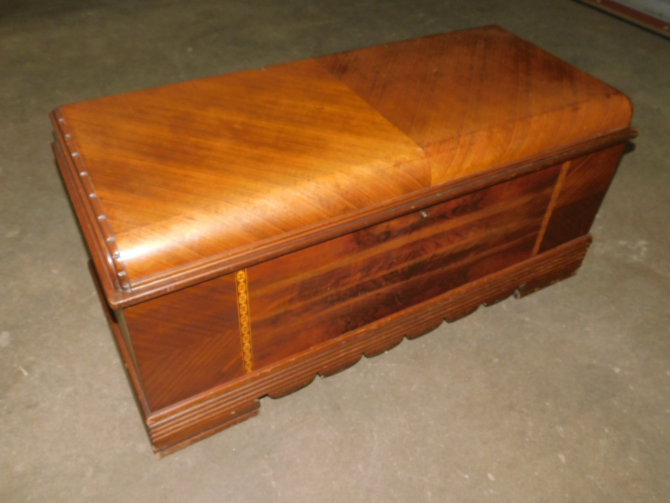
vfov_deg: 46.8
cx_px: 335
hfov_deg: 60.0
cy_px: 252
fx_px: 581
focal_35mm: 30
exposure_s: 1/30
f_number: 3.2
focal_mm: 5.3
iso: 200
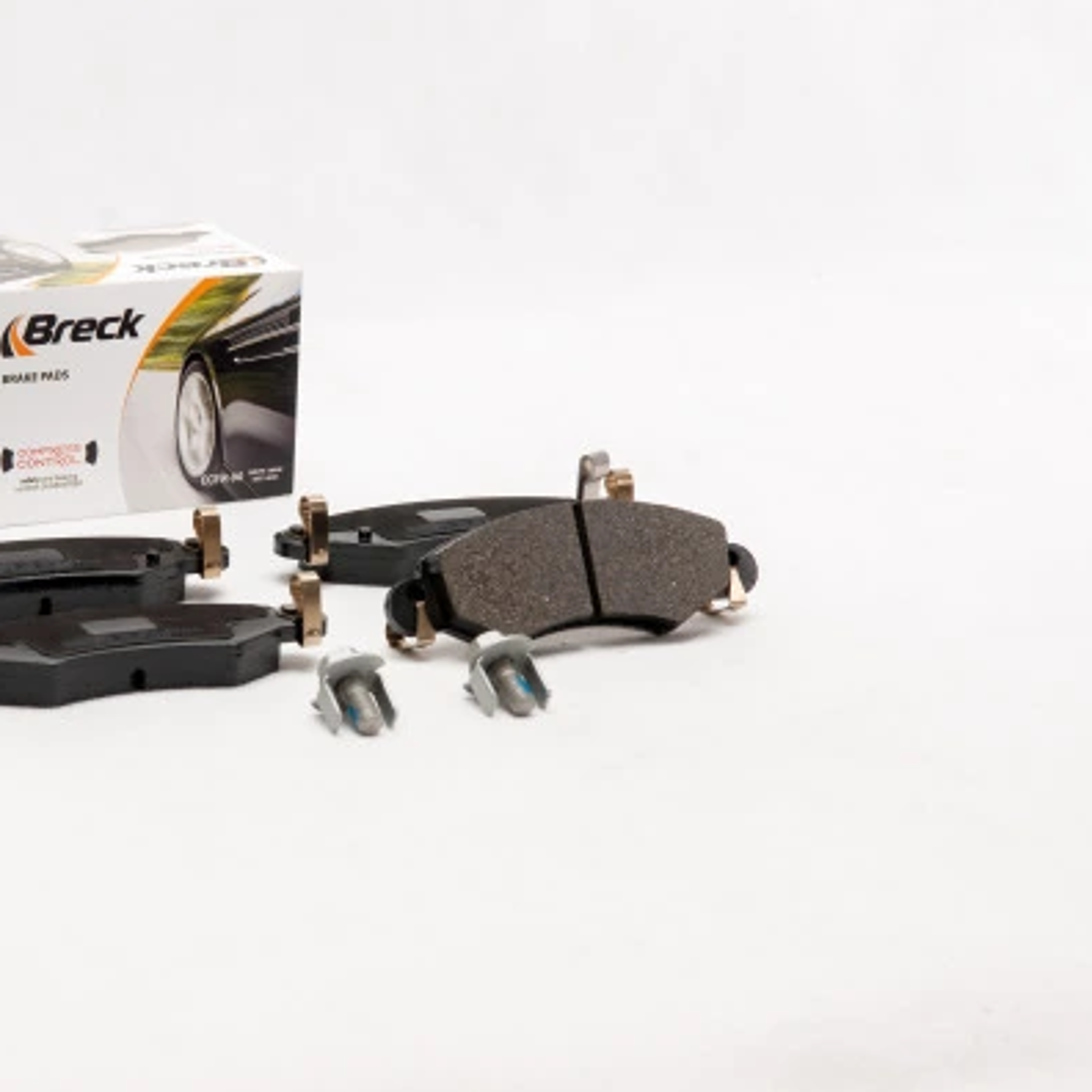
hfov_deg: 15.0
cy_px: 549
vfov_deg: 15.0
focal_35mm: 116
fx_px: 4140
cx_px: 381
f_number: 13
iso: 100
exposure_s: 1/125
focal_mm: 60
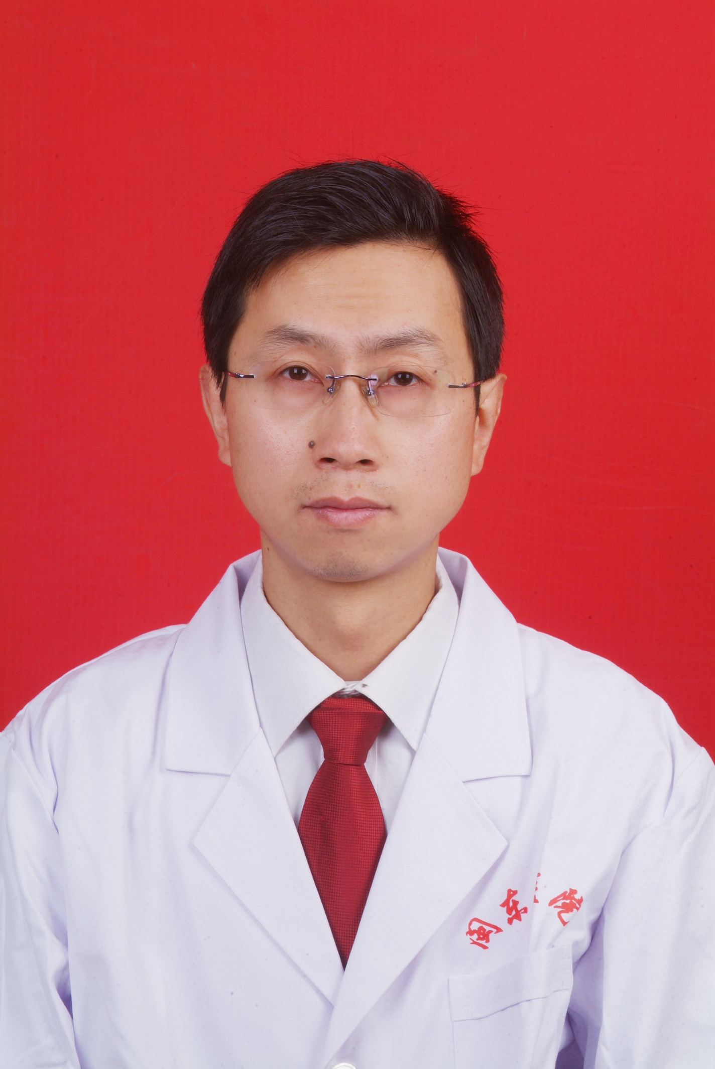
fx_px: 3565
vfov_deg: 17.0
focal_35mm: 120
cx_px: 358
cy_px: 534
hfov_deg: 11.5
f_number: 16
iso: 100
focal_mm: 80
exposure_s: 1/90
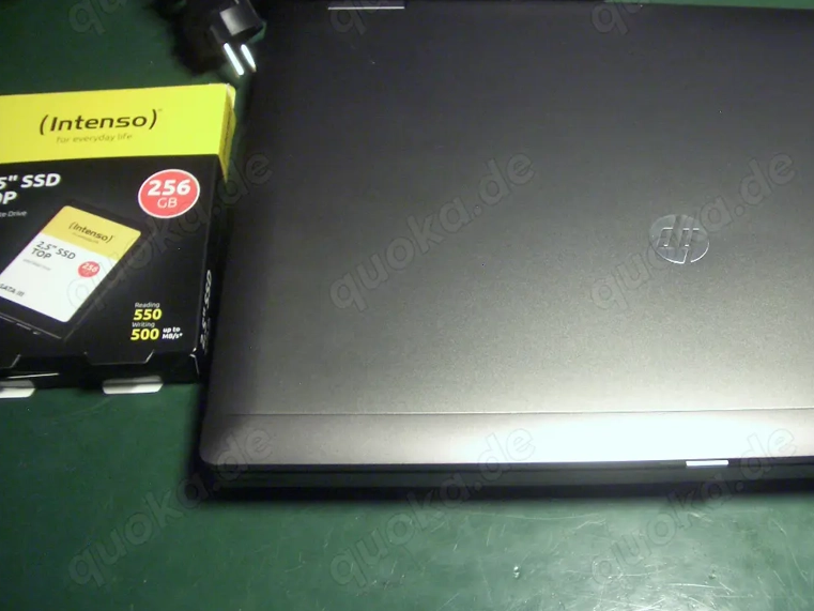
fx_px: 1082
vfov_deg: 31.4
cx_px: 529
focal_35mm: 46
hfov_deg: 40.8
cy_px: 239
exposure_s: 1/15
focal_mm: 5.8
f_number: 2.6
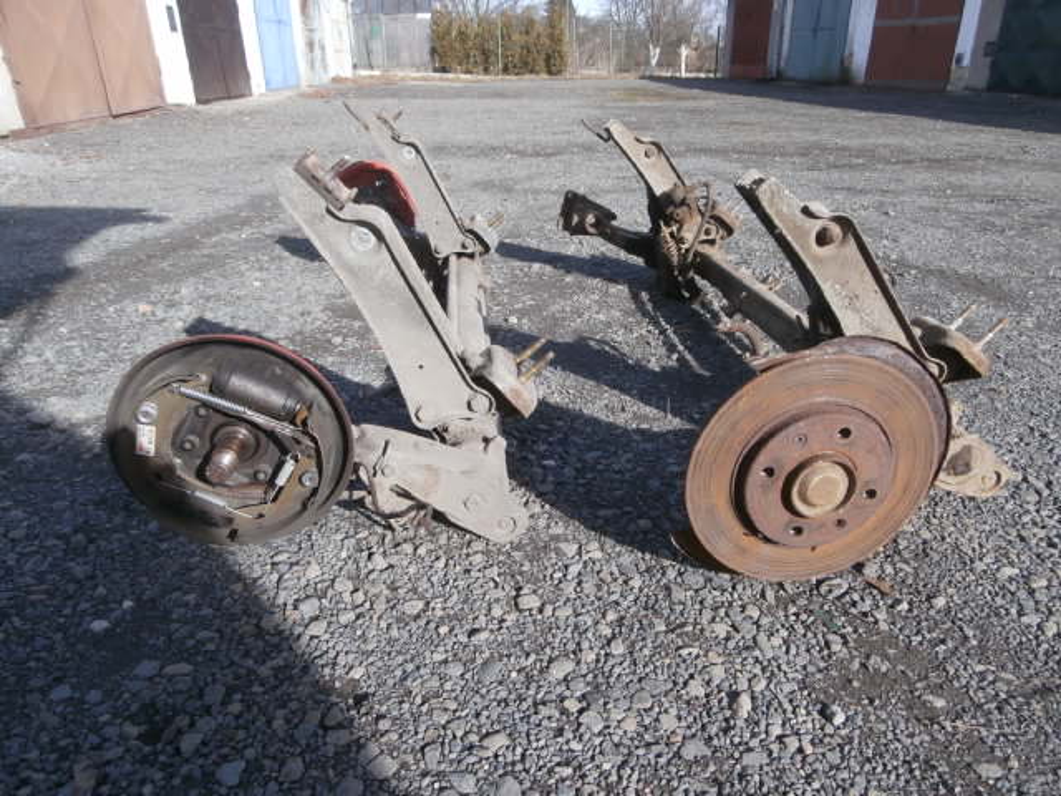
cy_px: 398
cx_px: 530
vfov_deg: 56.8
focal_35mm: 24
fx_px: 736
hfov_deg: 71.6
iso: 100
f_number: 3
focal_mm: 4.2
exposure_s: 1/500
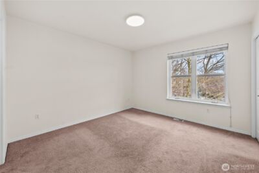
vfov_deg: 85.5
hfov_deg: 108.3
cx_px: 130
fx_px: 94
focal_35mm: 13
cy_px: 86
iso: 1000
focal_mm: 13
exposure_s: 1/13
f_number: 7.1
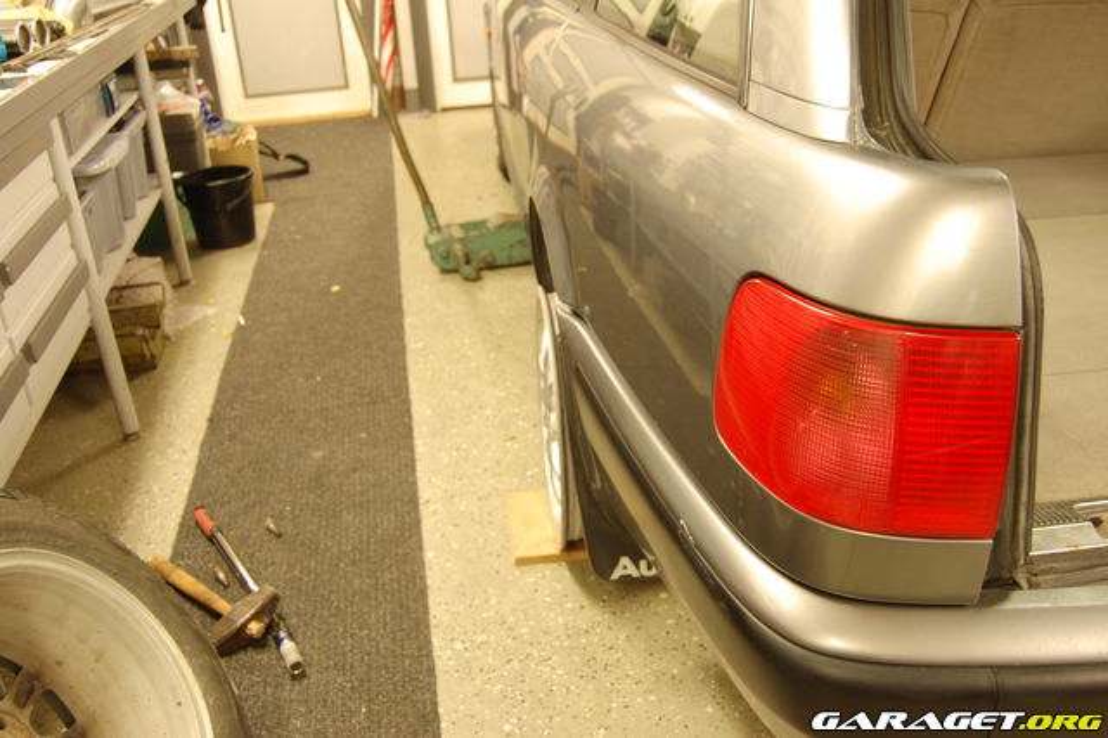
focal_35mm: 30
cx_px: 554
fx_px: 923
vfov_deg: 43.6
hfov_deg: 62.0
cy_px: 369
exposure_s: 1/3
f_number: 4.5
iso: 200
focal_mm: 20
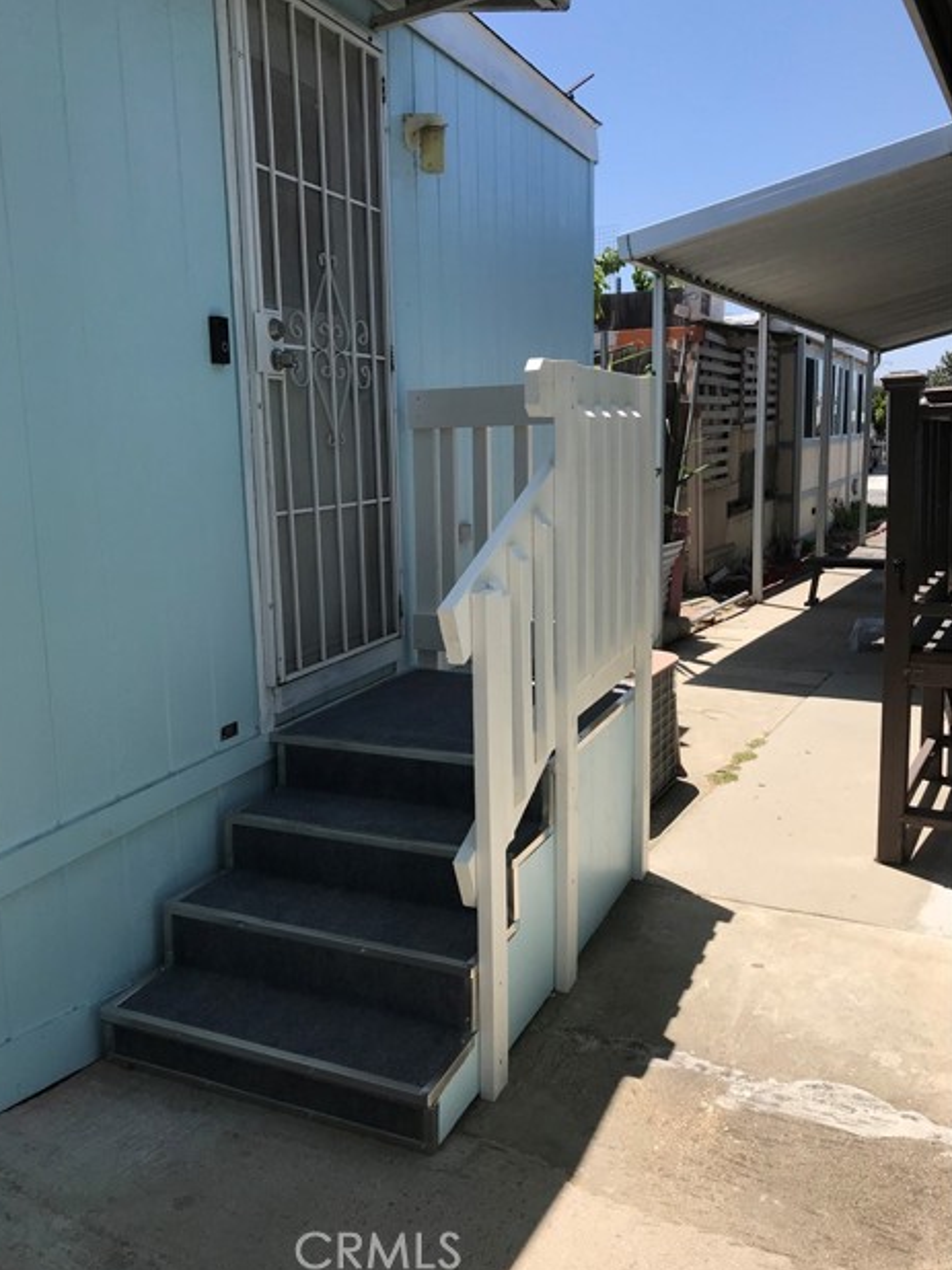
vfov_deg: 61.7
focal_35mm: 29
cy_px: 623
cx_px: 463
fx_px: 1064
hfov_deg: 48.2
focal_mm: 3.99
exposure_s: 1/2128
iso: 20
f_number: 1.8
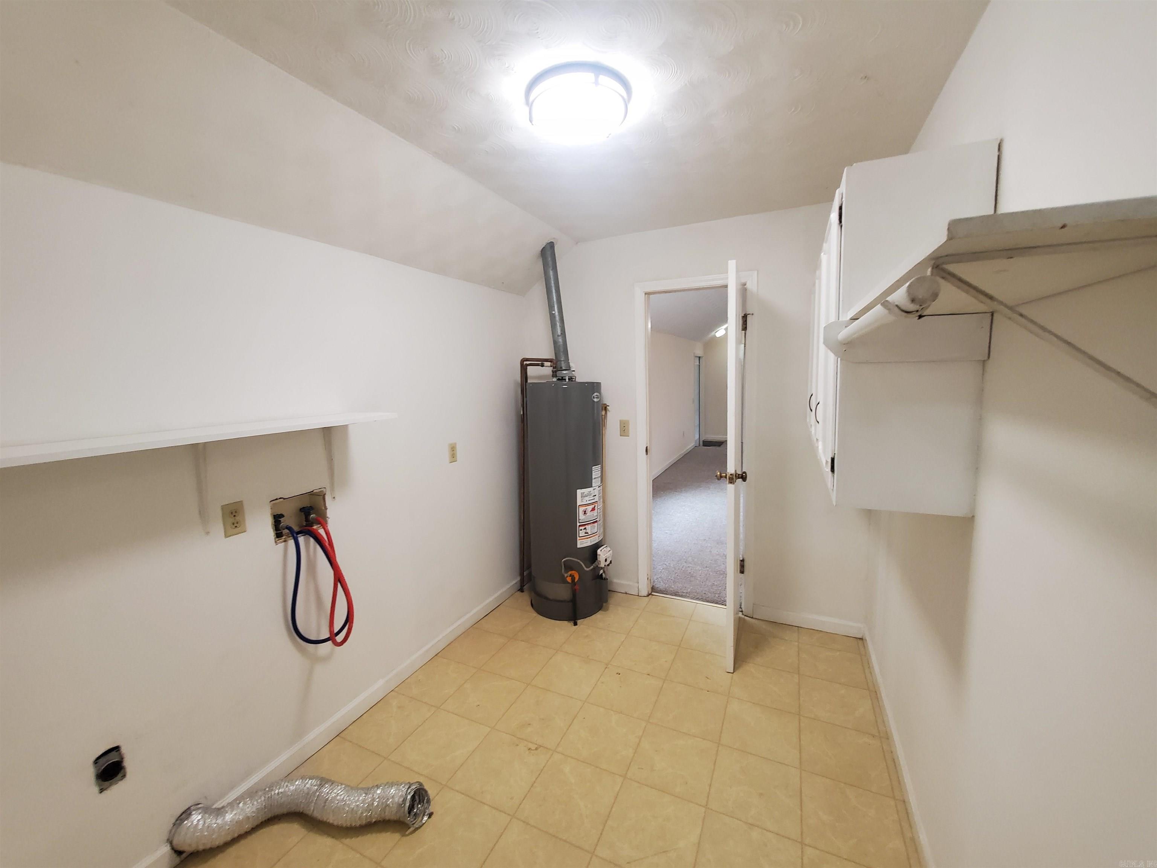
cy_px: 434
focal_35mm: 13
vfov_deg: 89.9
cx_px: 578
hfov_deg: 106.2
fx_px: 435
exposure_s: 1/60
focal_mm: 1.8
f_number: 2.2
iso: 320
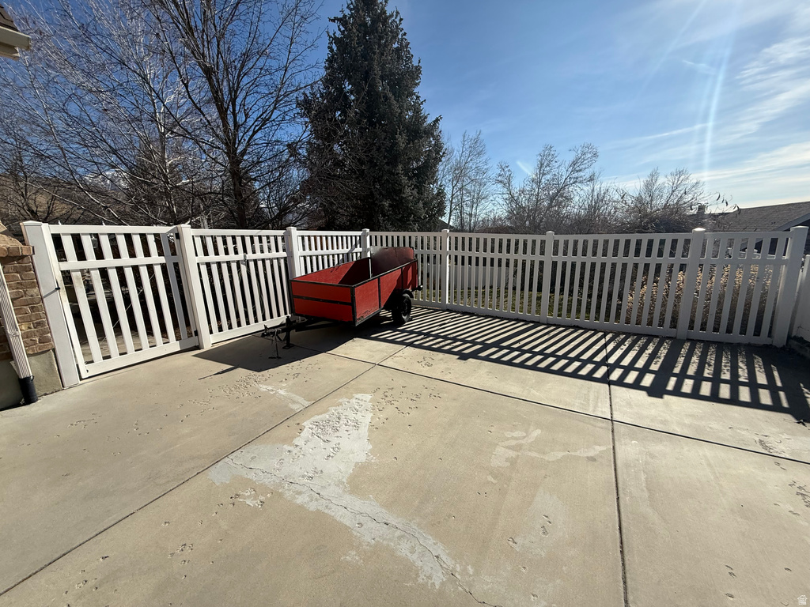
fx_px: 328
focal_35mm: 14
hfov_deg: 102.1
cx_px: 405
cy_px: 304
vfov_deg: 85.7
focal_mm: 2.22
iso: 50
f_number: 2.2
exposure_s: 1/2506
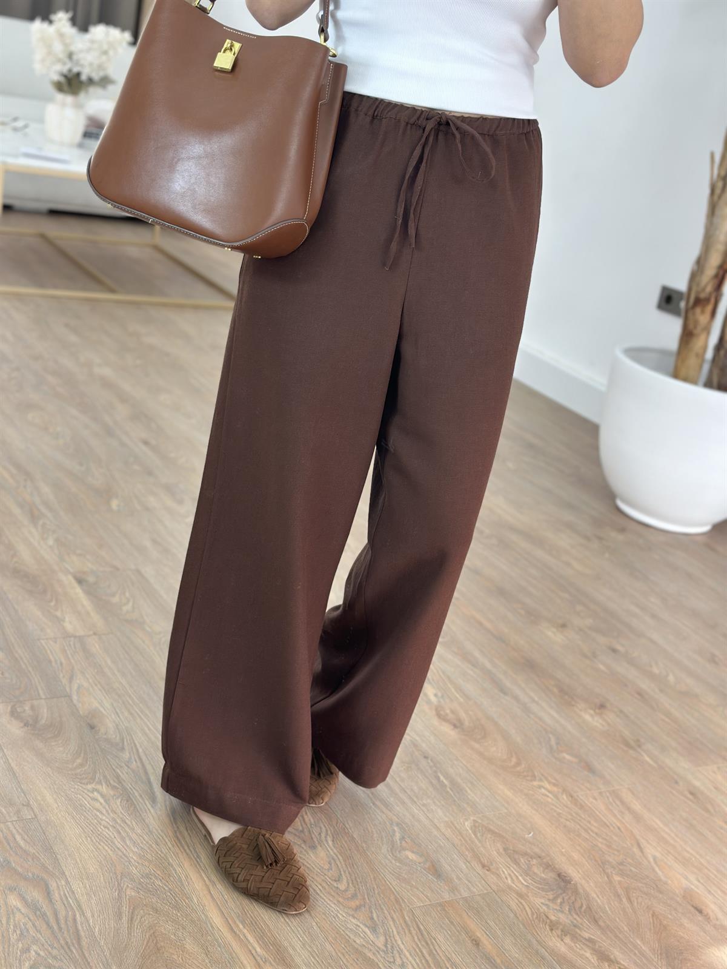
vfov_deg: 39.7
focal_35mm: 48
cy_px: 484
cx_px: 364
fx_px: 1344
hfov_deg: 30.3
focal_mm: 6.86
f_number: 1.78
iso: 64
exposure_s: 1/100
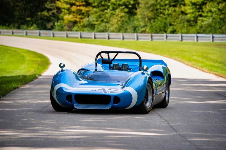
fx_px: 1255
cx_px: 113
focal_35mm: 200
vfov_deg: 6.9
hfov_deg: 10.3
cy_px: 75
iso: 400
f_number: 5.6
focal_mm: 200
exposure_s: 1/800
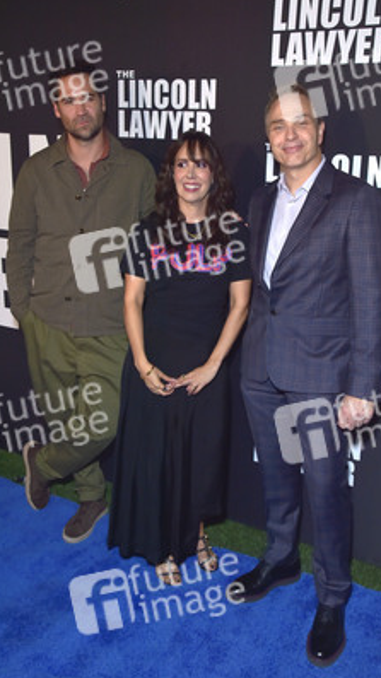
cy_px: 338
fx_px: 665
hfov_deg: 31.9
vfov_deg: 54.0
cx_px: 208
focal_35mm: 37
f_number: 6.3
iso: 800
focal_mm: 35
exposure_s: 1/200
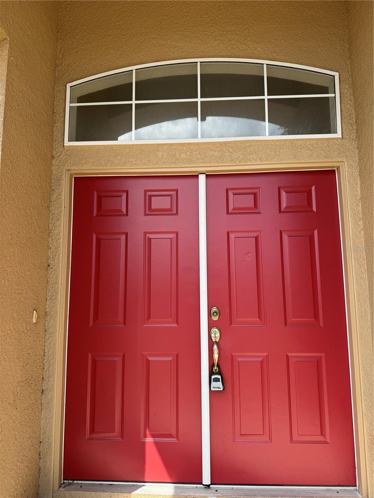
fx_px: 346
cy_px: 249
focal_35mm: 24
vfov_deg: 71.6
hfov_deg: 56.8
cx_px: 187
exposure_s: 1/1637
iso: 80
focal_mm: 6.76
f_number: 1.78
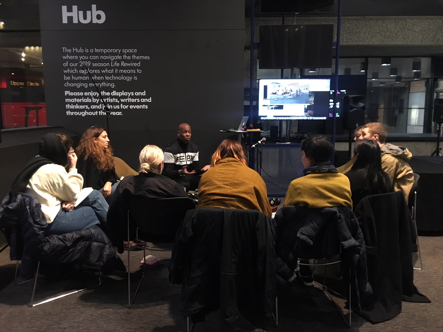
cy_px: 166
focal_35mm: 29
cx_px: 222
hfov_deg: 61.7
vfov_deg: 48.2
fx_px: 371
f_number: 2.2
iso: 250
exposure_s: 1/17
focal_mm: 4.15
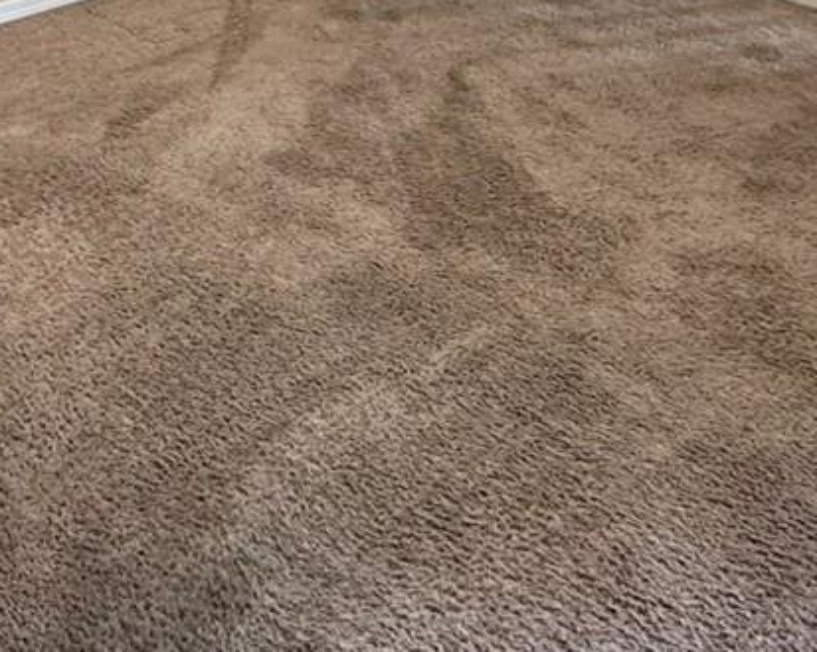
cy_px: -83
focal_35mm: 53
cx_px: 295
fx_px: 1281
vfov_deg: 26.2
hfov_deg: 35.1
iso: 320
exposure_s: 1/60
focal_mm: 2.22
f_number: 2.2
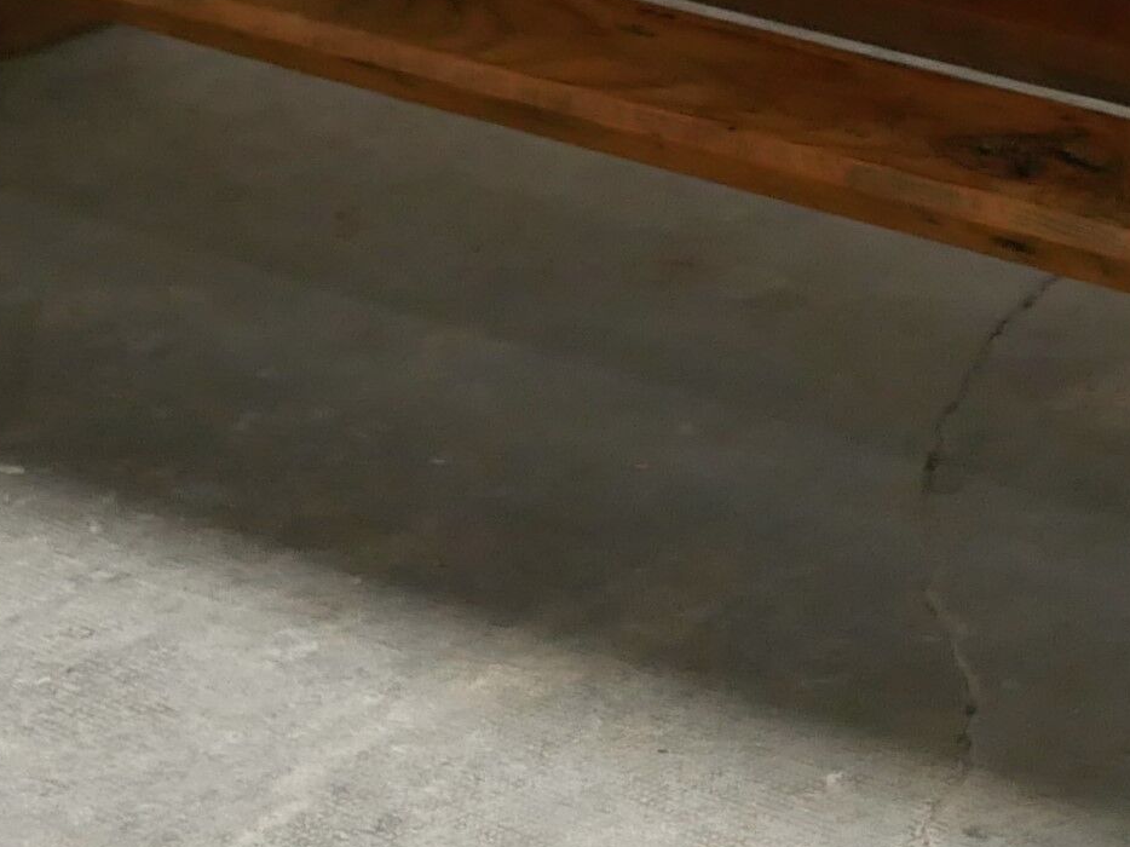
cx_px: 1134
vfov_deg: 7.6
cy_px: -511
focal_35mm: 190
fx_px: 6201
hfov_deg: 10.3
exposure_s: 1/60
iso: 500
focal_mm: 20
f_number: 1.7
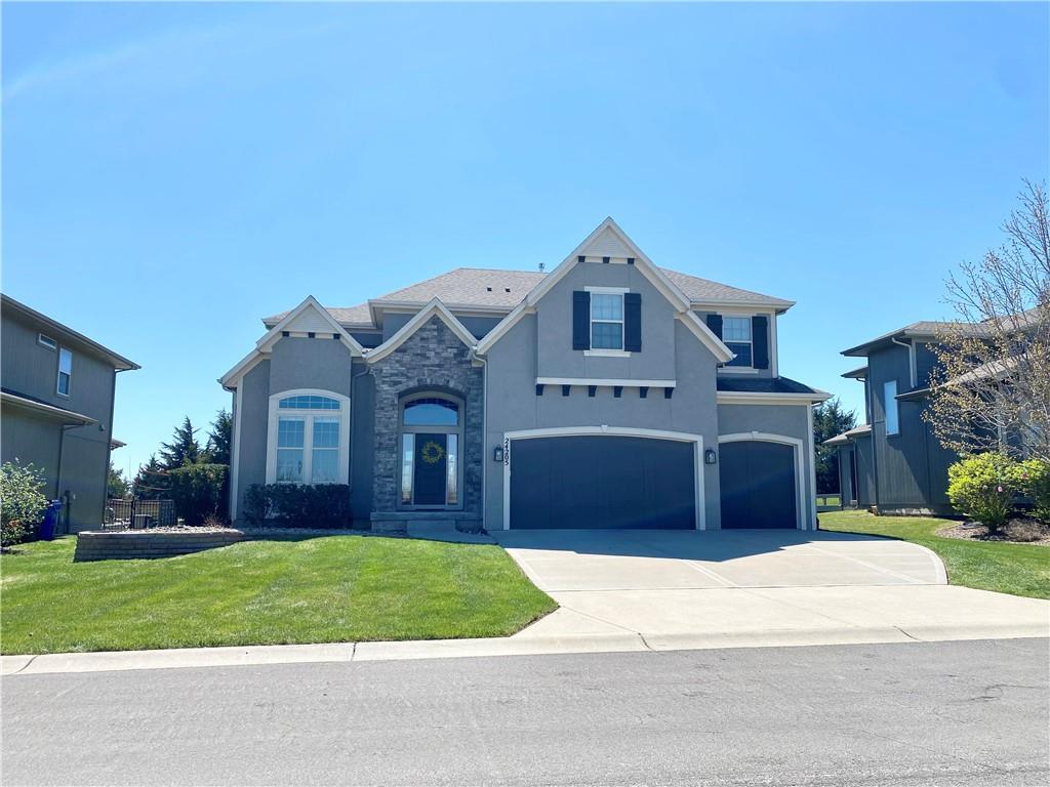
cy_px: 394
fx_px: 789
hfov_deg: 67.3
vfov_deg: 53.1
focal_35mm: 26
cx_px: 525
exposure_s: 1/3205
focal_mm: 4.25
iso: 32
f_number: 1.8
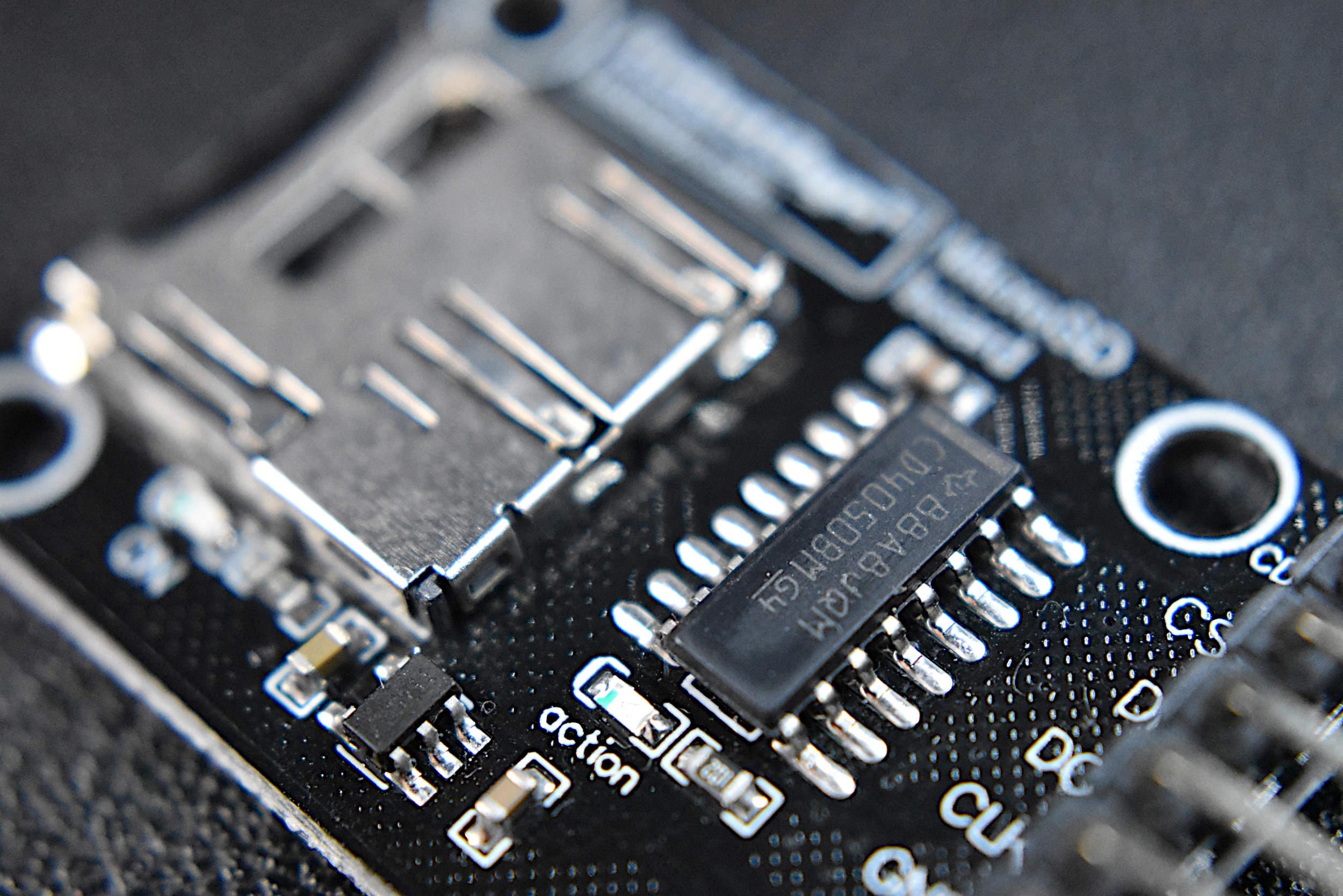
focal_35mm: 60
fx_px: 2238
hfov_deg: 33.4
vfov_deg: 22.6
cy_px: 448
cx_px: 672
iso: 4500
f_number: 4.8
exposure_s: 1/2000
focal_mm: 40
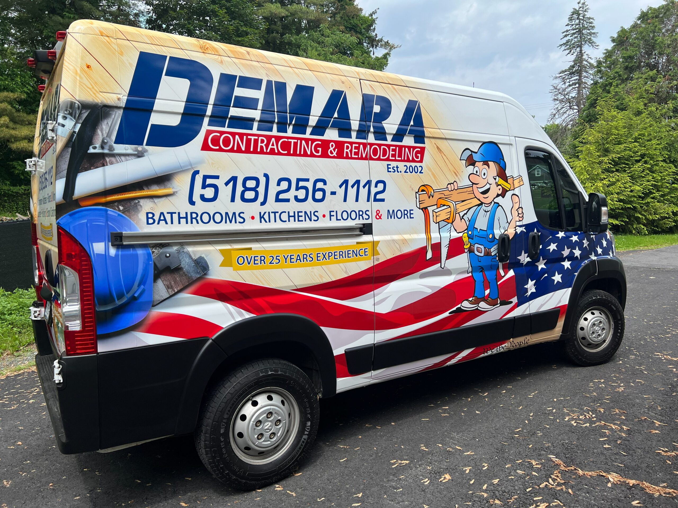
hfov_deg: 67.3
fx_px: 509
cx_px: 339
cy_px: 254
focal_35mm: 26
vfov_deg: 53.1
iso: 50
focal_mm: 5.7
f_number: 1.5
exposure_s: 1/3704
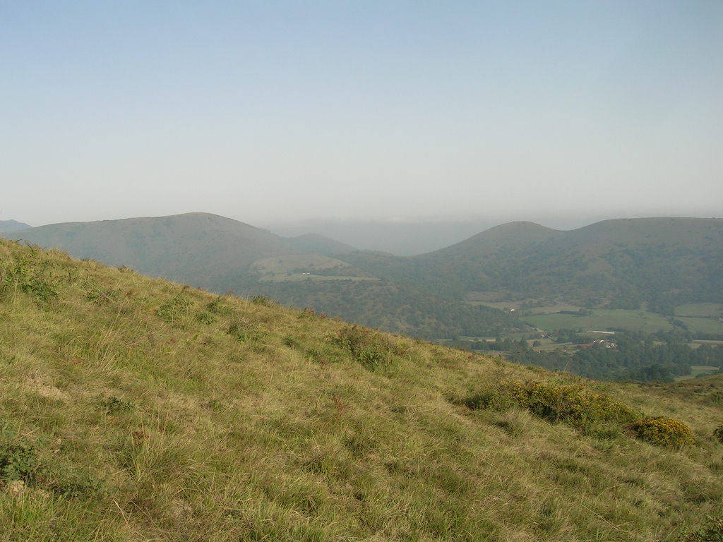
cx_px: 362
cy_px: 271
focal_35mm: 35
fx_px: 731
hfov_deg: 52.6
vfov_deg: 40.7
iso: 50
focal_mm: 5.4
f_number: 4.8
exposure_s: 1/417
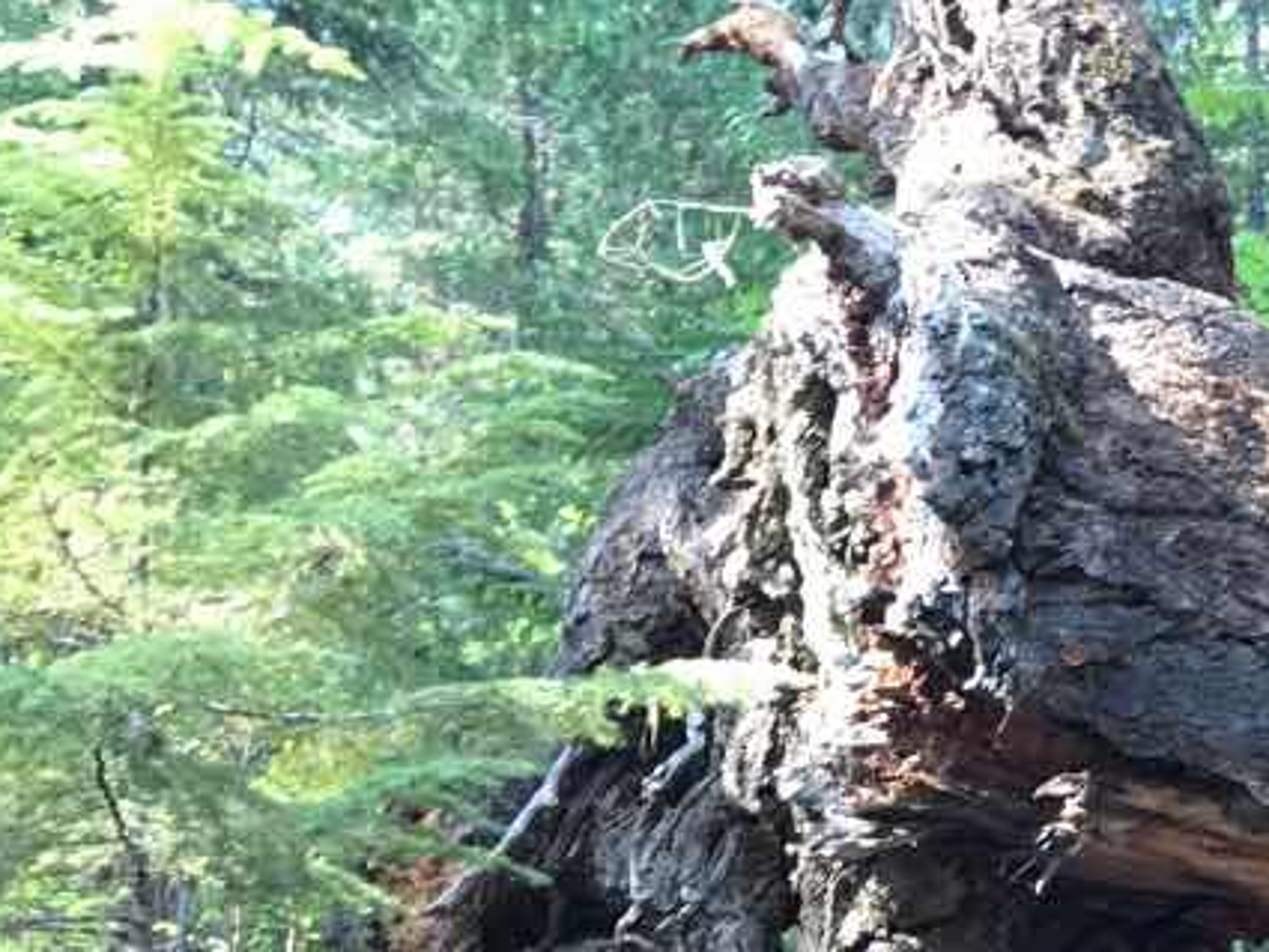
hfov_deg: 22.0
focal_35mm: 79
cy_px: 1006
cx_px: 1681
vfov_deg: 18.1
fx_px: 2897
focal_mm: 3.99
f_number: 1.8
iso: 25
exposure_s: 1/60
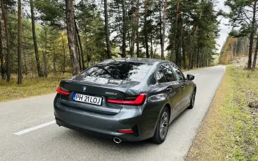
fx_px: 183
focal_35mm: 26
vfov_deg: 47.5
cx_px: 130
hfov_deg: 70.4
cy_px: 91
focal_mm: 6.86
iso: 80
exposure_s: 1/516
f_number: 1.78
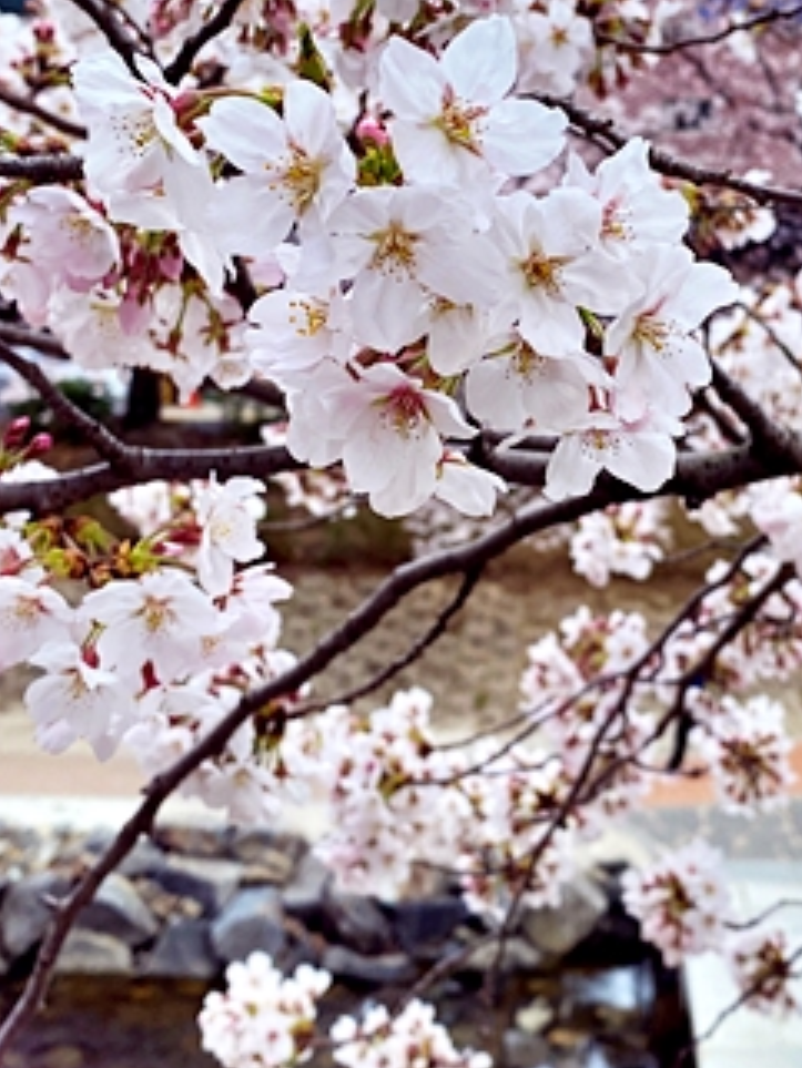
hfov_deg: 26.9
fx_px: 1667
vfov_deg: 35.3
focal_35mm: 54
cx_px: 542
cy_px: 401
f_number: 1.8
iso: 32
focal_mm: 4.25
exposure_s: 1/1206
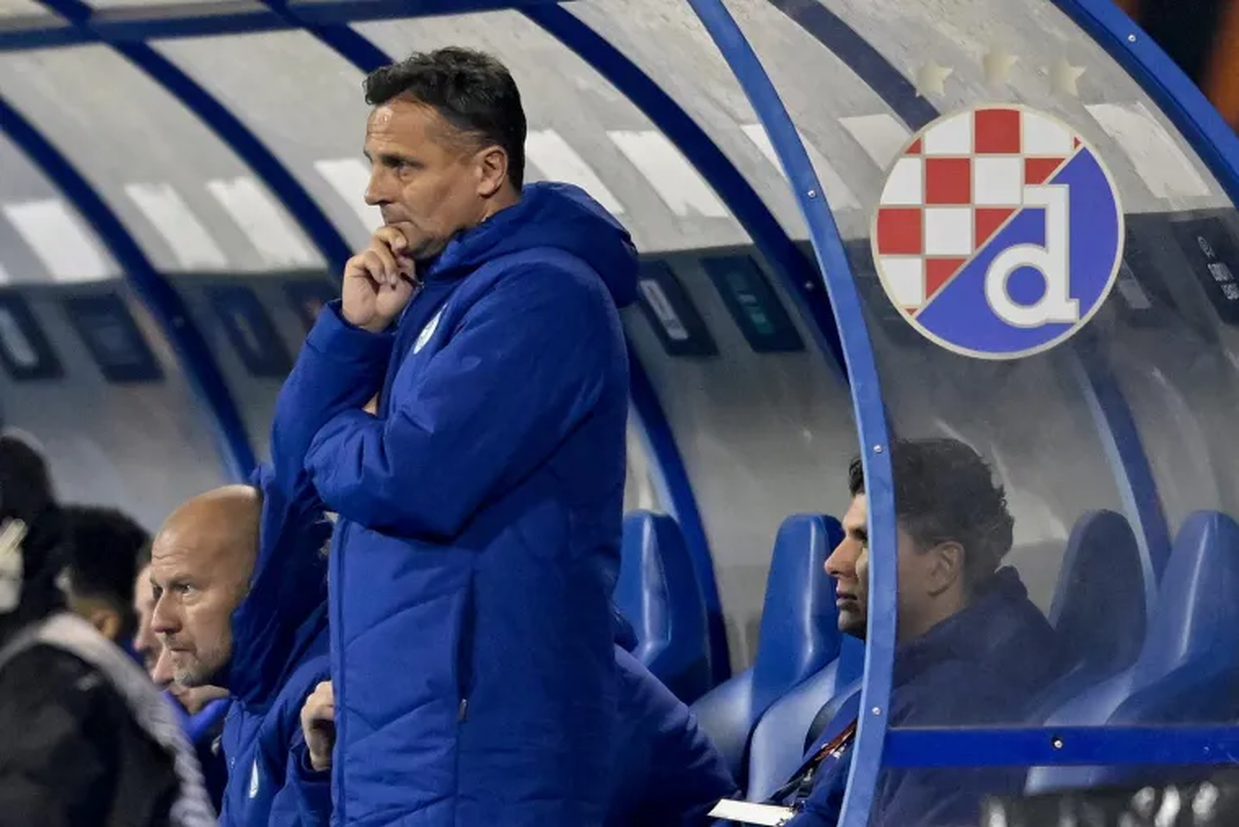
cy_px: 414
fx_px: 20653
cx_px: 620
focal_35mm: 600
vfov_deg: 2.3
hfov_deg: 3.4
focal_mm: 400
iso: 4000
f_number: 2.8
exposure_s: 1/1000
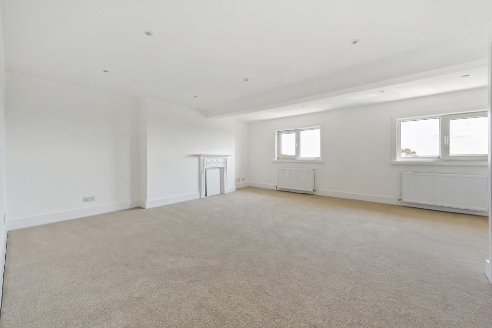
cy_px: 164
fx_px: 191
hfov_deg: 104.3
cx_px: 246
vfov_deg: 81.2
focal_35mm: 14
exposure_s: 1/25
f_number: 9
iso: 200
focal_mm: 14
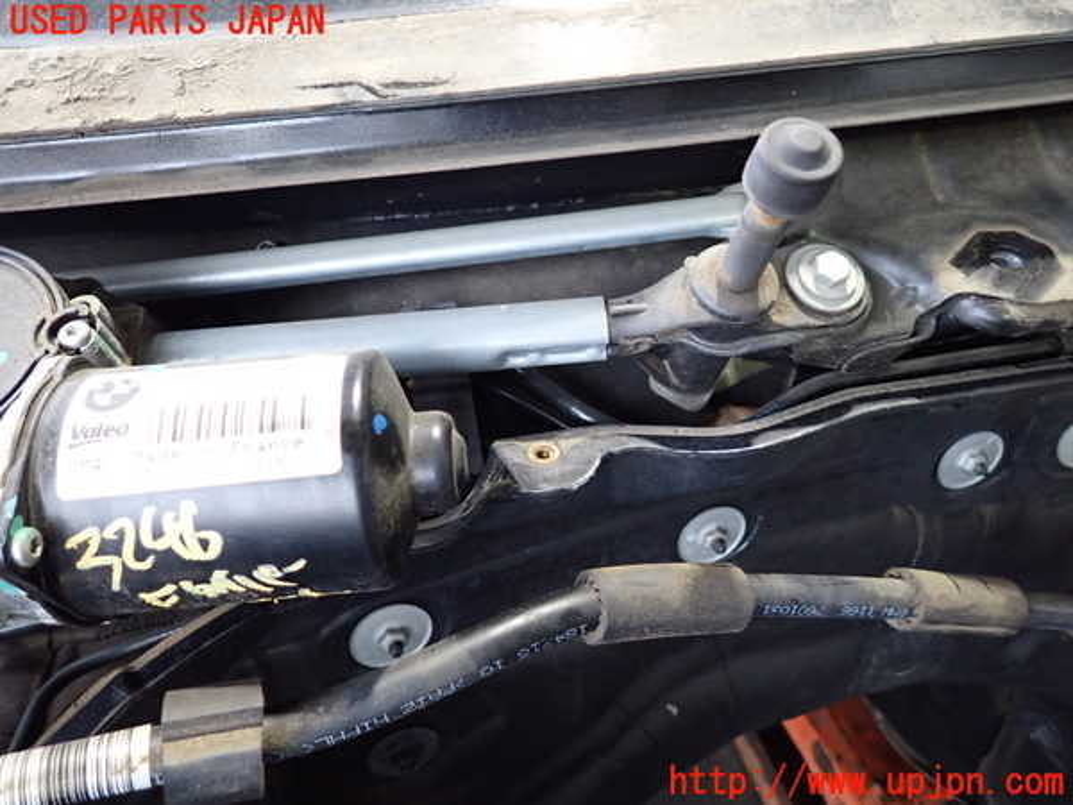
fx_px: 775
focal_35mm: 25
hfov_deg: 69.4
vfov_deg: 54.9
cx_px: 536
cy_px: 402
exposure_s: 1/30
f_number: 2
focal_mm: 4.5
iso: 640
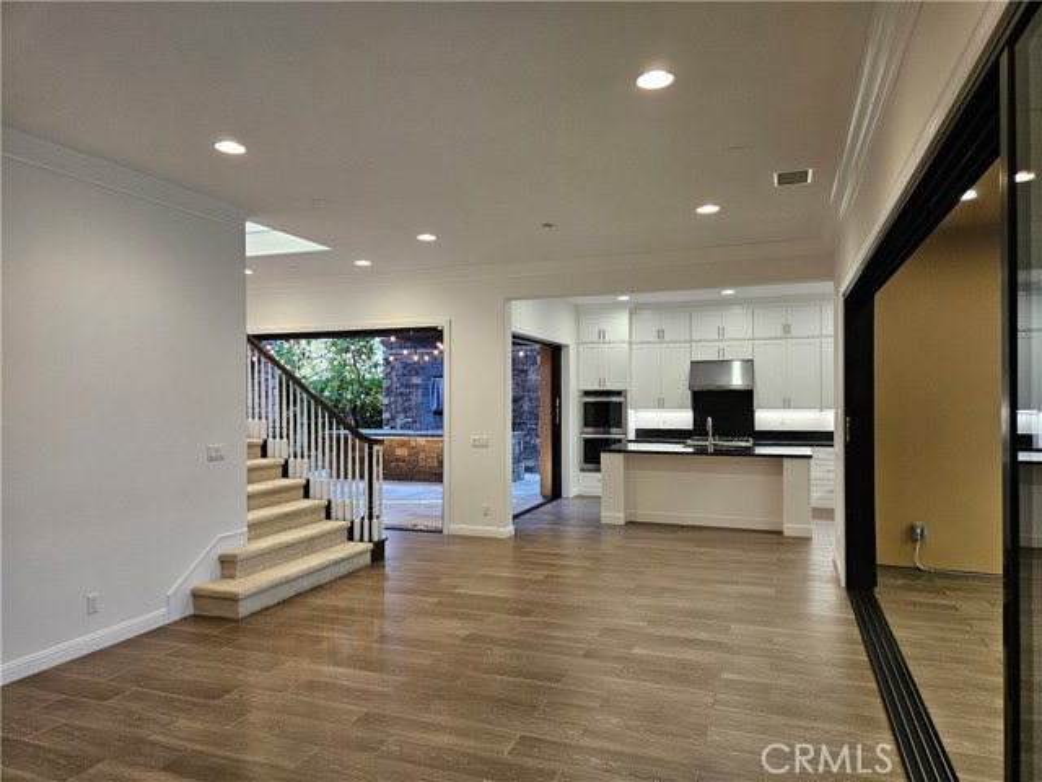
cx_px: 521
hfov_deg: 73.9
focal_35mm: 23
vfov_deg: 58.9
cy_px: 391
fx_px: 692
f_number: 1.8
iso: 250
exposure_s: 1/120
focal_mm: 5.4
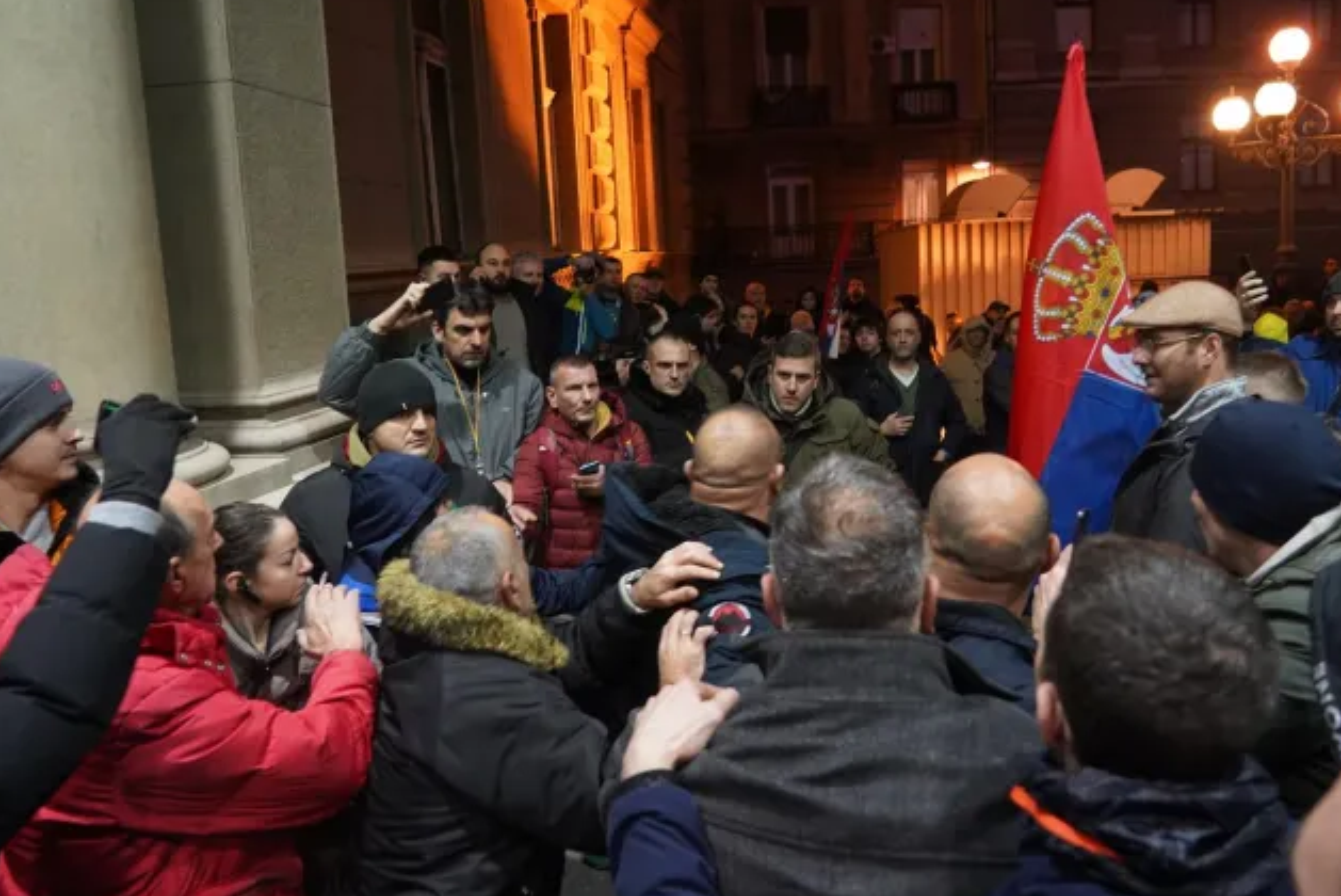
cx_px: 716
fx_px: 1081
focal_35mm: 29
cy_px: 389
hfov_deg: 63.6
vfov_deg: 44.9
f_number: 4
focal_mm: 24
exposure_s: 1/160
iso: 4000
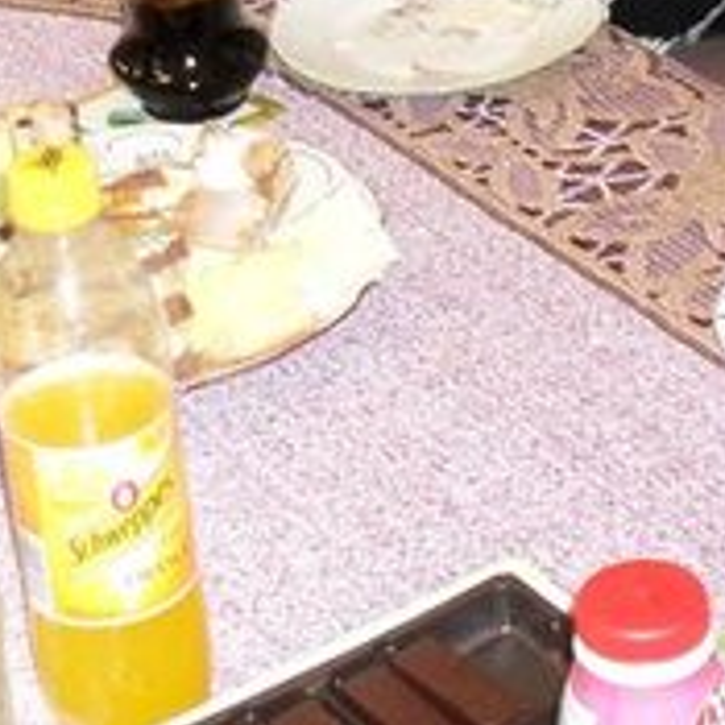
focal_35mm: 125
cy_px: -278
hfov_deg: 13.9
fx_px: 2962
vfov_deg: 13.3
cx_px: 588
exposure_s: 1/45
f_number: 2.8
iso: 200
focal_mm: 6.3
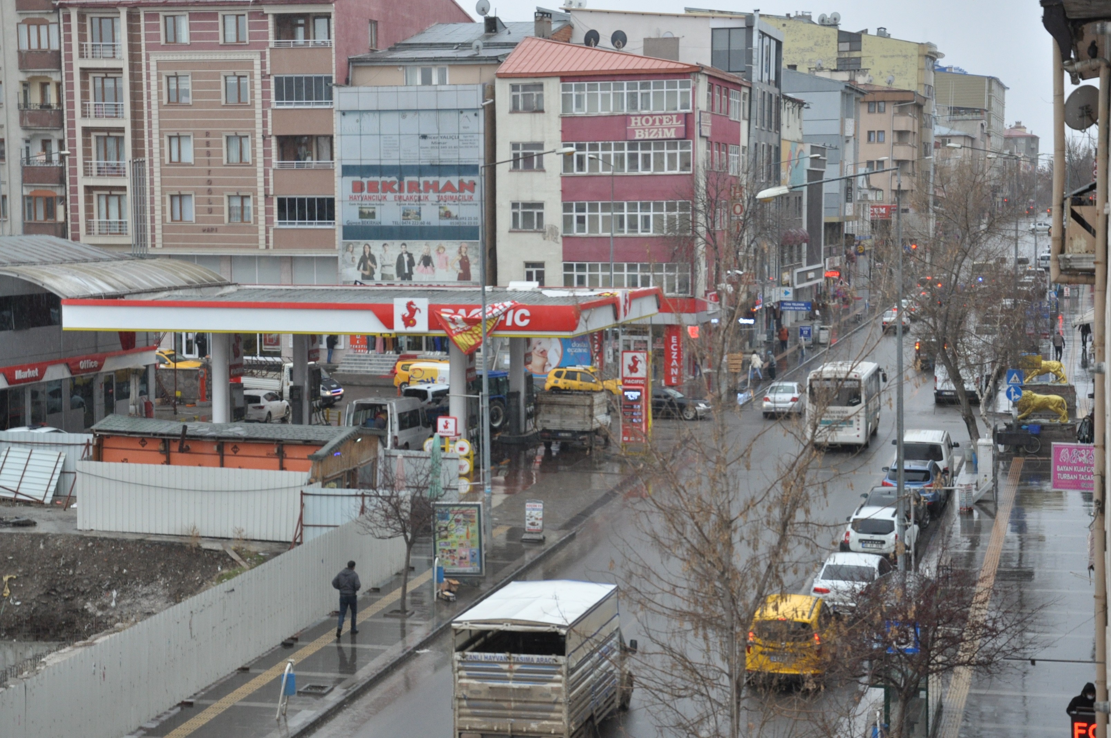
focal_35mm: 72
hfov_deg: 28.1
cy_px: 369
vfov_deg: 18.9
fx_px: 2219
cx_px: 556
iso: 800
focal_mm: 48
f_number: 8
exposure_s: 1/250
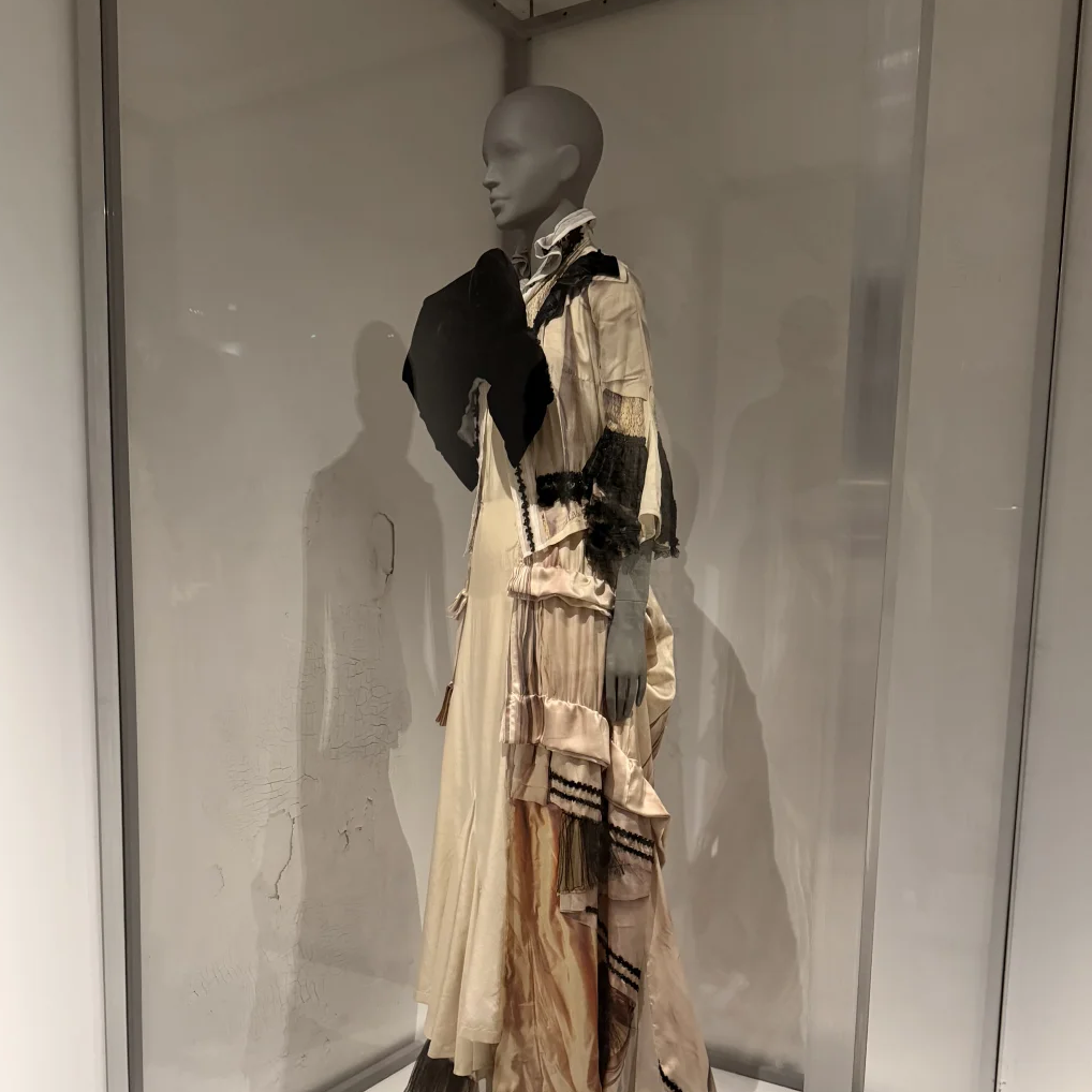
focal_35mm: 30
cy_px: 735
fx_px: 1071
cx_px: 514
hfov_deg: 54.0
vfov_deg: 52.9
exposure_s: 1/39
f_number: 1.78
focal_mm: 6.76
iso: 800
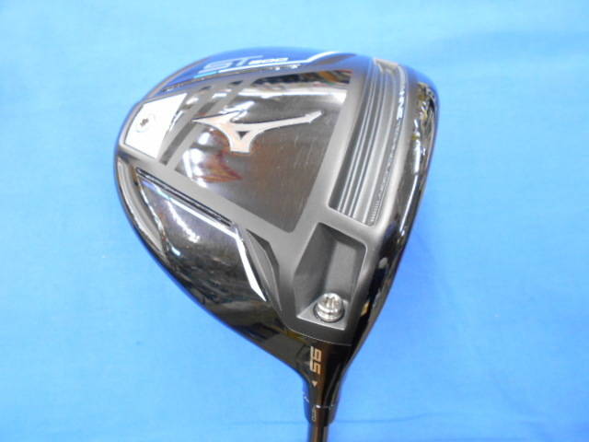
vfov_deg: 53.1
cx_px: 294
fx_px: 442
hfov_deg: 67.3
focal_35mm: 26
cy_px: 221
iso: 400
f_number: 3.2
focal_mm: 4.6
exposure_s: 1/20
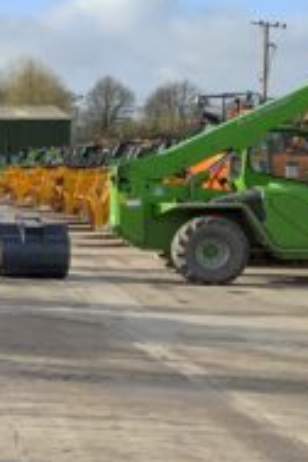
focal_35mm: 102
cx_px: -320
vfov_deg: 20.0
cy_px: 264
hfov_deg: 11.9
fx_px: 1309
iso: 16
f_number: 1.8
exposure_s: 1/1144
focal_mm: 3
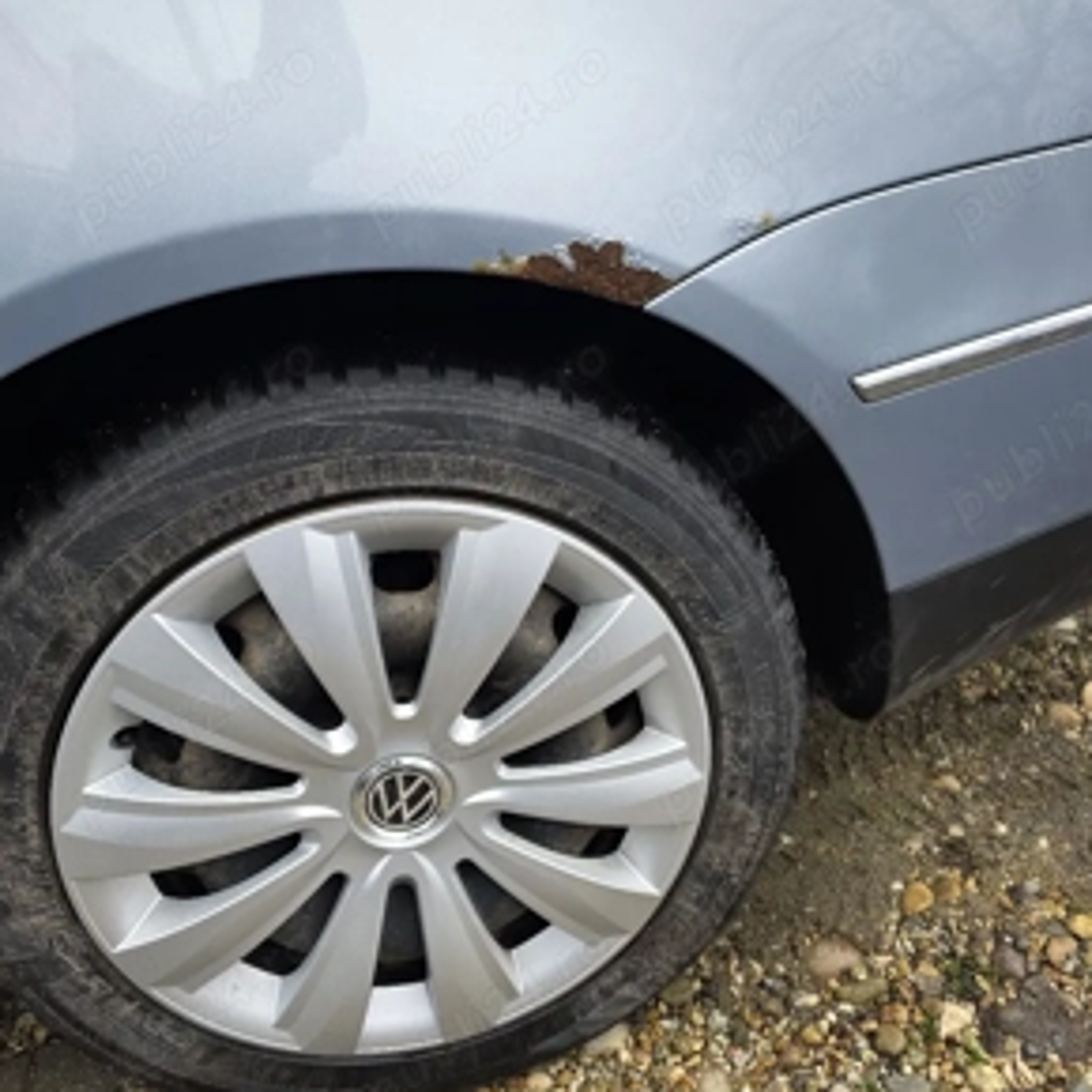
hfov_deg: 57.3
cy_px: 478
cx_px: 561
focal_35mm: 28
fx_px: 999
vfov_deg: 57.1
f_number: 1.7
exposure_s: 1/182
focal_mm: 6.3
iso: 125
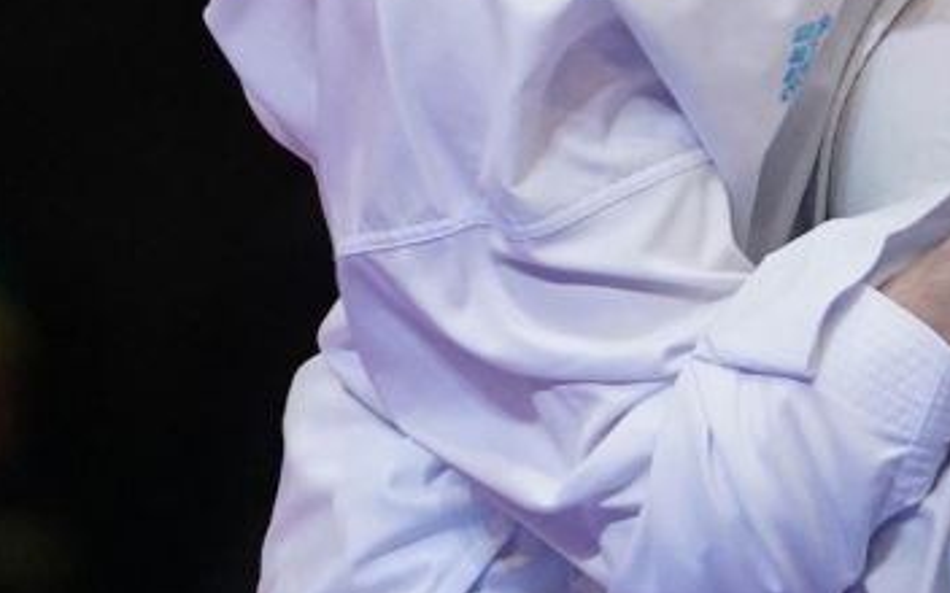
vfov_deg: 1.4
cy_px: 24
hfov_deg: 2.3
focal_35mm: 927
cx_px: 513
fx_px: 24001
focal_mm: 178
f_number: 2.8
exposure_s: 1/1000
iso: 4000
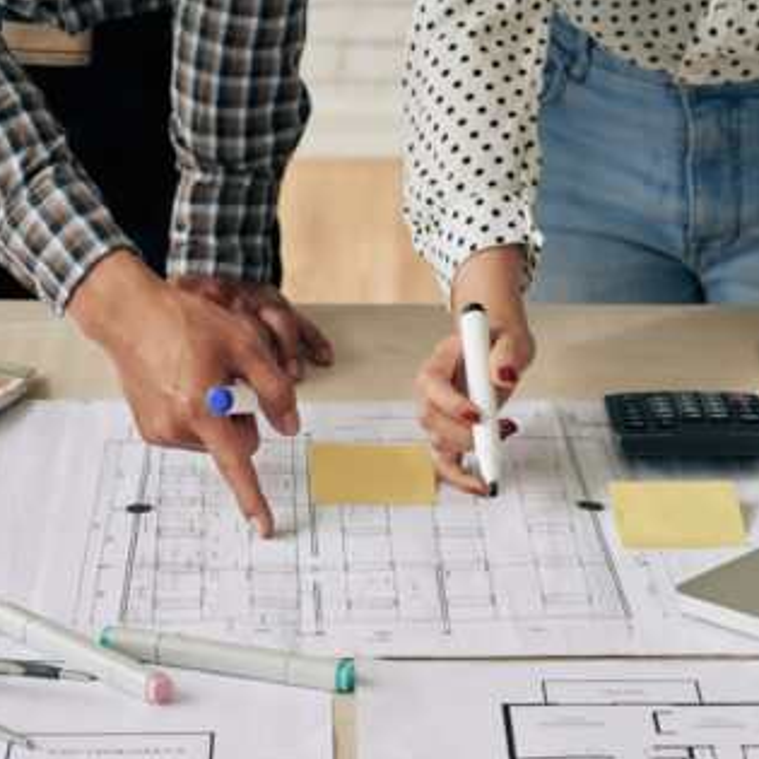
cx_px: 335
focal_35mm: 147
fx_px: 3647
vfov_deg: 11.9
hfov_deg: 11.9
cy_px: 430
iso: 800
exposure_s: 1/350
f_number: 8
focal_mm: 85
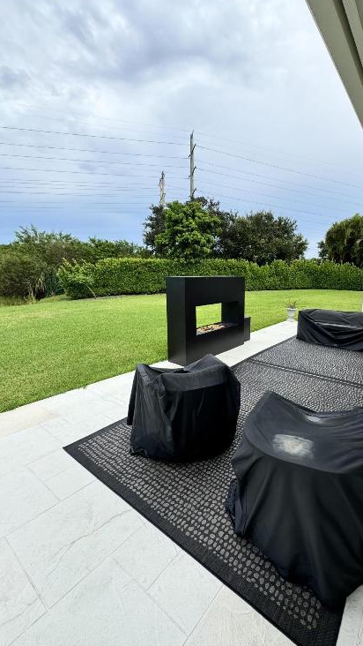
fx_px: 274
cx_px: 236
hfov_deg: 65.7
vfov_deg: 99.3
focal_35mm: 16
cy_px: 315
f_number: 2.2
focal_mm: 2.22
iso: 40
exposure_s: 1/812
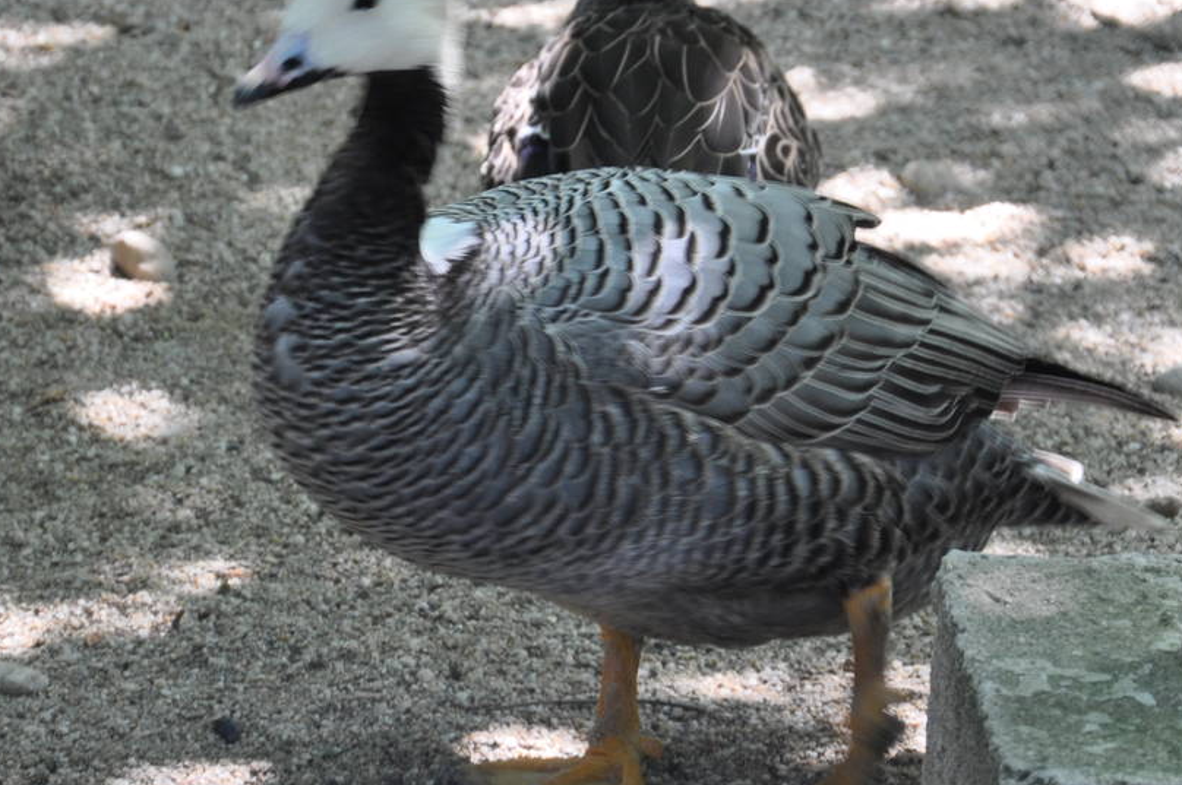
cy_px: 360
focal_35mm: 312
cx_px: 499
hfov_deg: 6.6
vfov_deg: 4.4
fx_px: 10233
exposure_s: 1/60
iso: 450
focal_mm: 105
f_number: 5.6
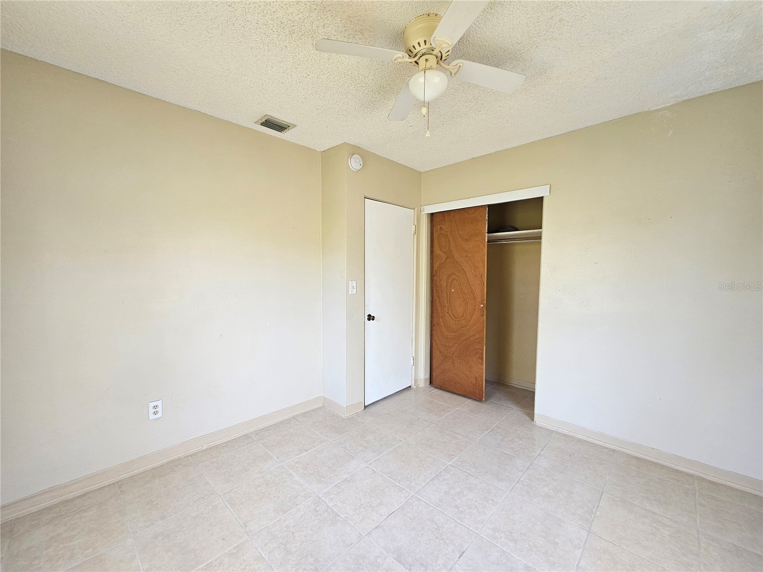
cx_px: 382
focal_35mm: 13
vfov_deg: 89.9
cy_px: 286
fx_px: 287
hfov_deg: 106.2
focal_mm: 2.2
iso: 160
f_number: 2.2
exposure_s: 1/60
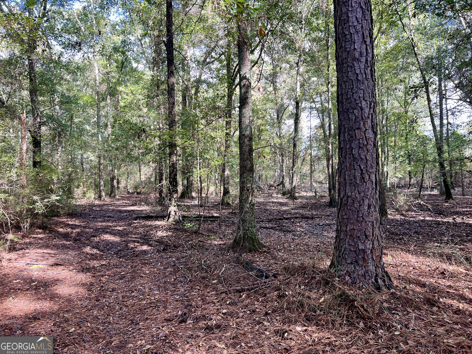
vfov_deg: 53.1
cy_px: 177
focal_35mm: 26
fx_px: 355
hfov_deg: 67.3
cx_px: 236
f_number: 1.5
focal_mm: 5.7
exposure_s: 1/121
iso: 64
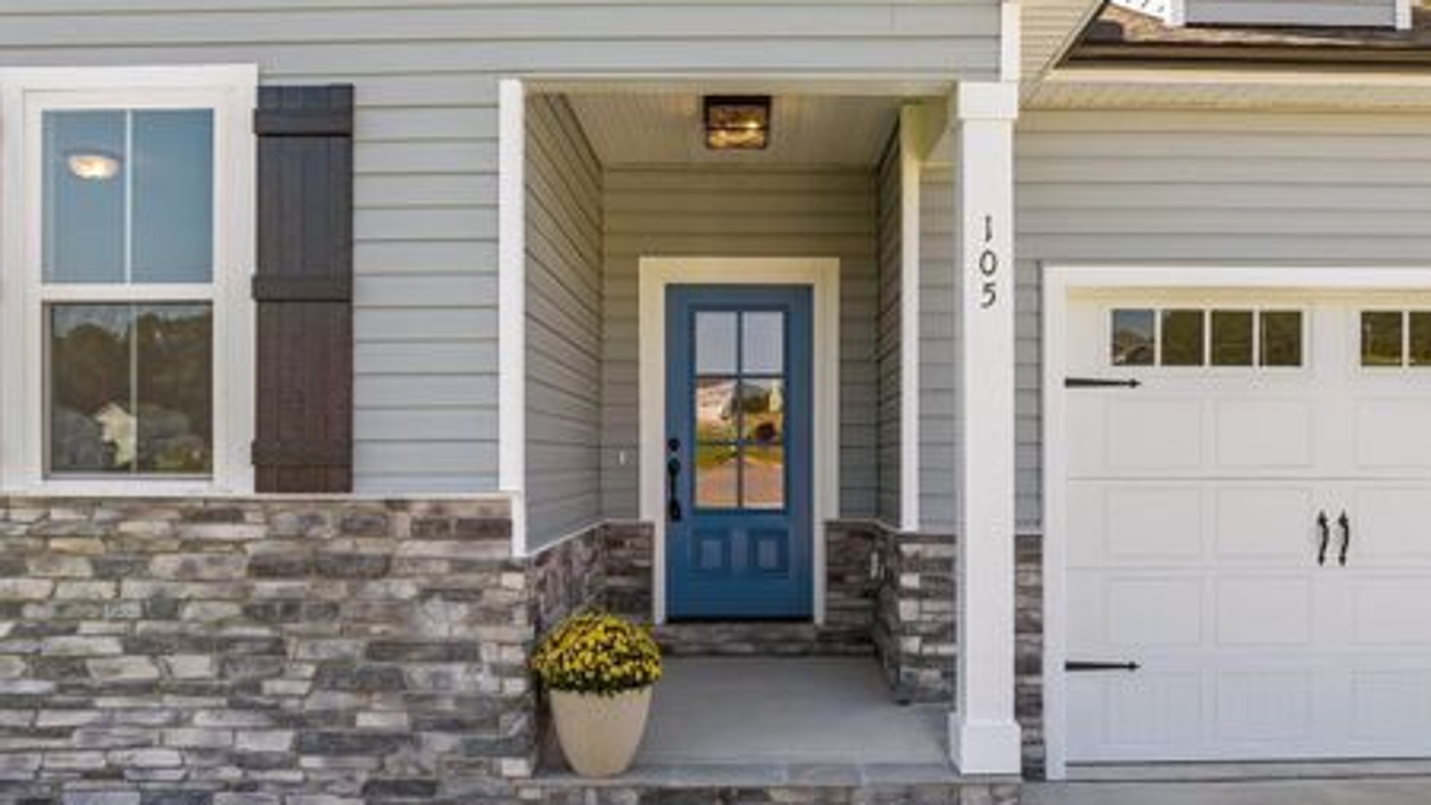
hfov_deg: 66.0
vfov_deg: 40.1
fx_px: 1100
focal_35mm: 29
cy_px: 449
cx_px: 744
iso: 100
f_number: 2.8
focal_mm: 12.29
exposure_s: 1/500
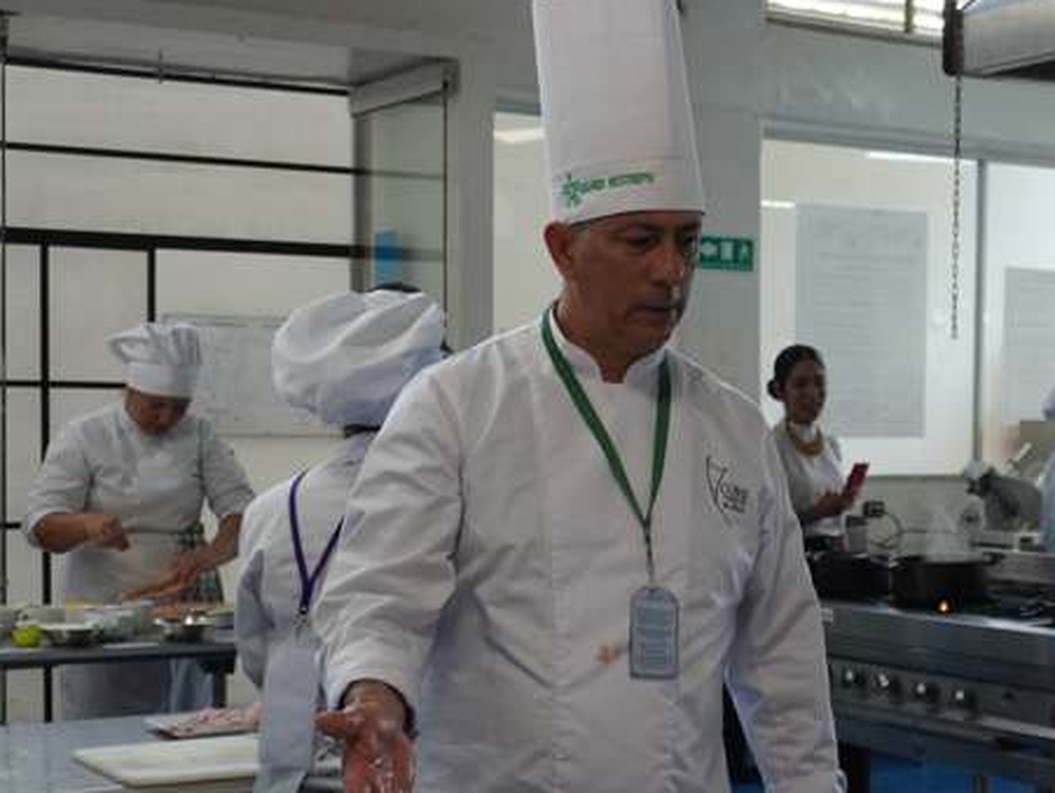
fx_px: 2105
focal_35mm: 69
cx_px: 706
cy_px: 543
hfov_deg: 28.0
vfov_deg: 21.2
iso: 500
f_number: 4.5
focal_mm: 24
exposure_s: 1/160
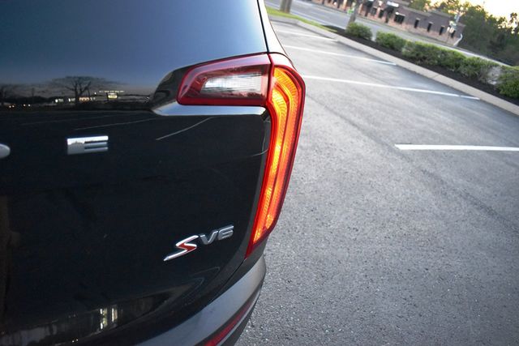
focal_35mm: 27
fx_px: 389
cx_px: 260
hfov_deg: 67.4
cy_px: 173
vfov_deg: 48.0
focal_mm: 18
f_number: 3.5
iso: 4500
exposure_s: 1/125
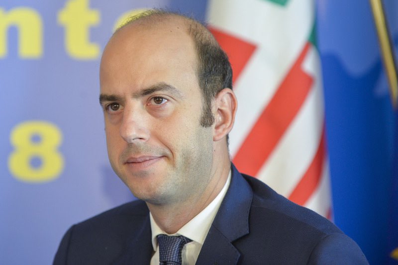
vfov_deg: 6.9
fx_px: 2211
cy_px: 132
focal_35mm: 200
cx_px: 199
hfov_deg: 10.3
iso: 2000
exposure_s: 1/320
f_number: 4
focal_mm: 200
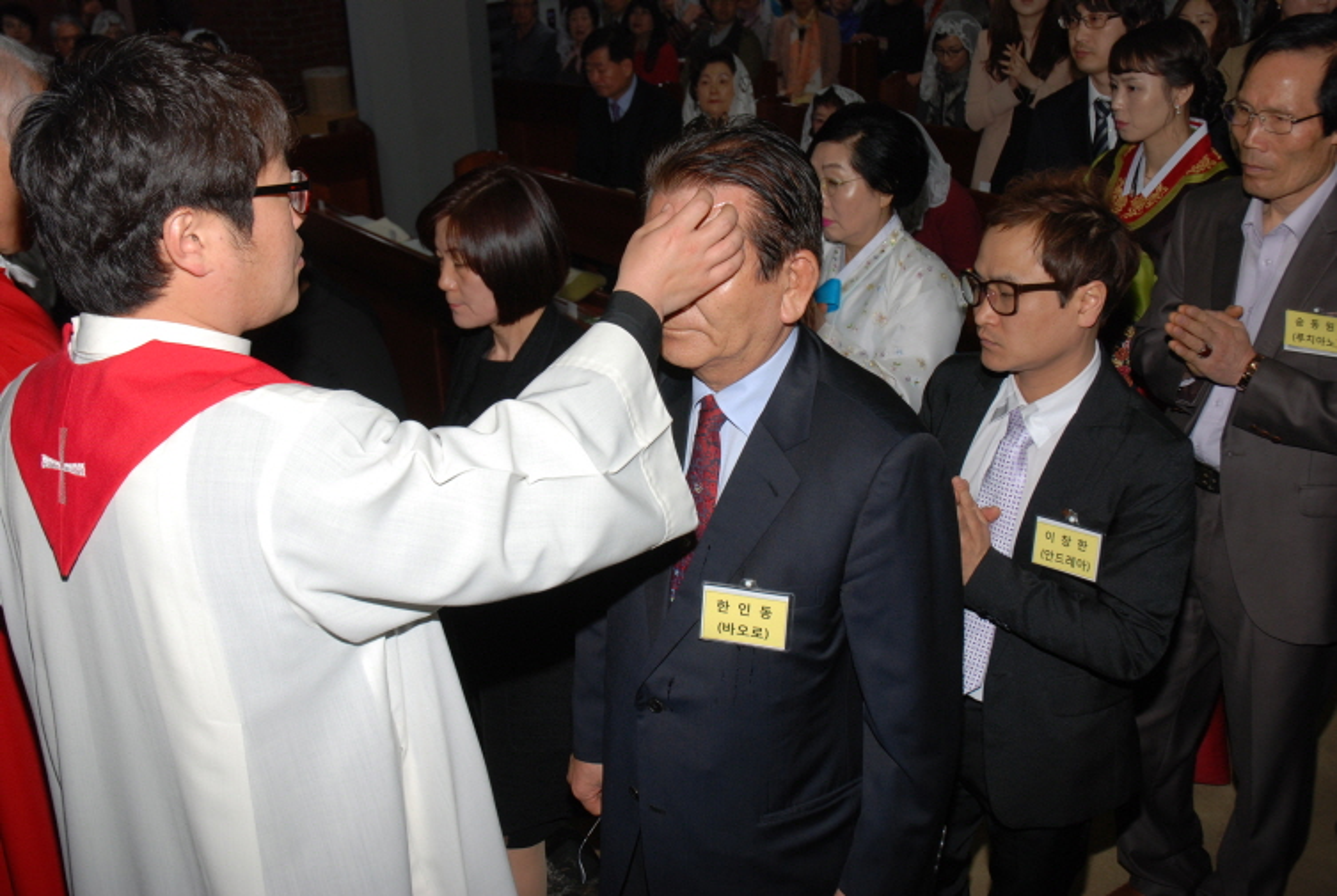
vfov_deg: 33.1
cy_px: 448
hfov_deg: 47.9
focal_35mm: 40
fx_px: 1507
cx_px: 668
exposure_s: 1/60
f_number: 7.1
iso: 200
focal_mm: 27
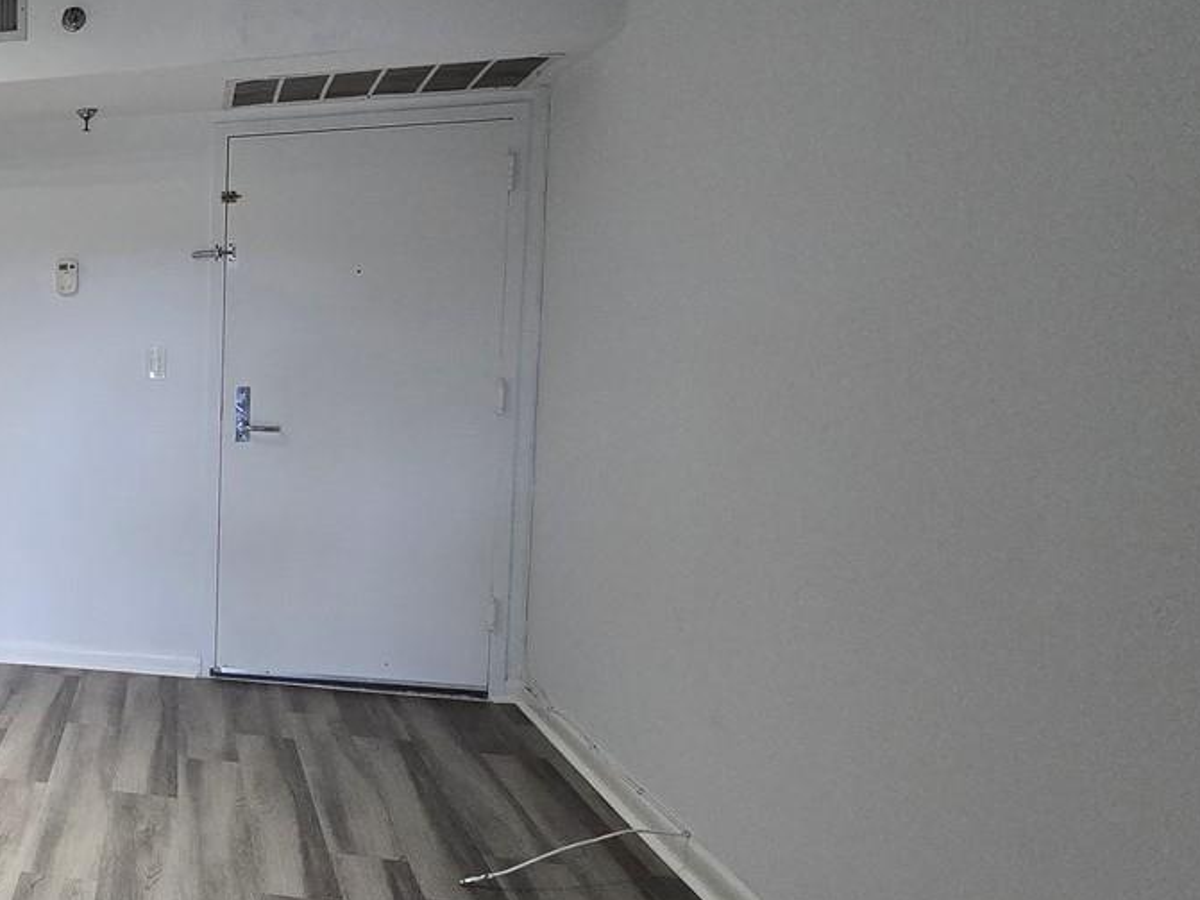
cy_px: 449
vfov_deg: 45.4
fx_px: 1074
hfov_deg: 41.7
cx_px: -207
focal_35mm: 31
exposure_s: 1/60
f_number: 2.2
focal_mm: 2.2
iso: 250
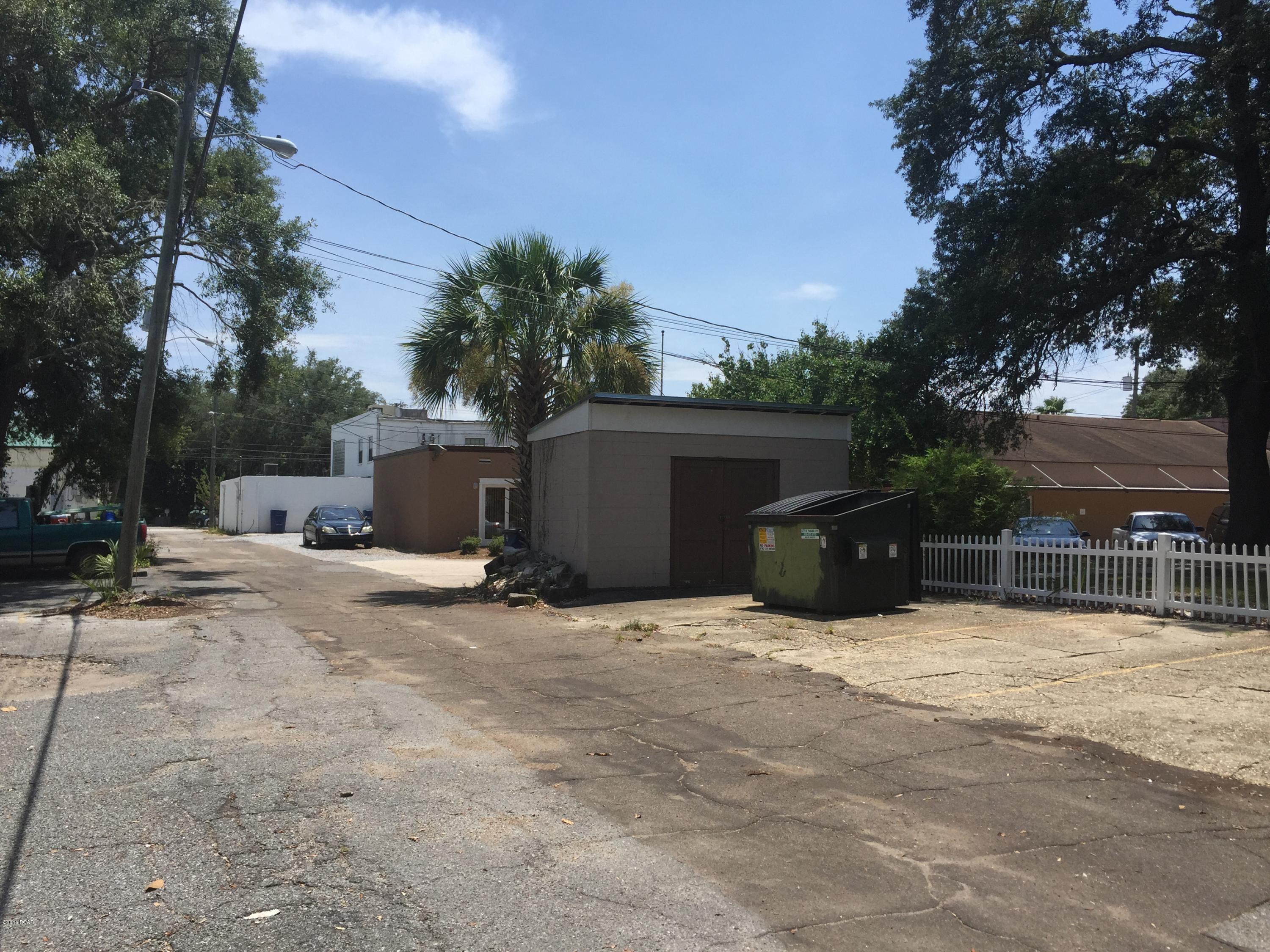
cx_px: 635
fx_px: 1064
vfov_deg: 48.2
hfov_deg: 61.7
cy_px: 476
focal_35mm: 29
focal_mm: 4.15
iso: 32
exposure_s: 1/2475
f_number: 2.2
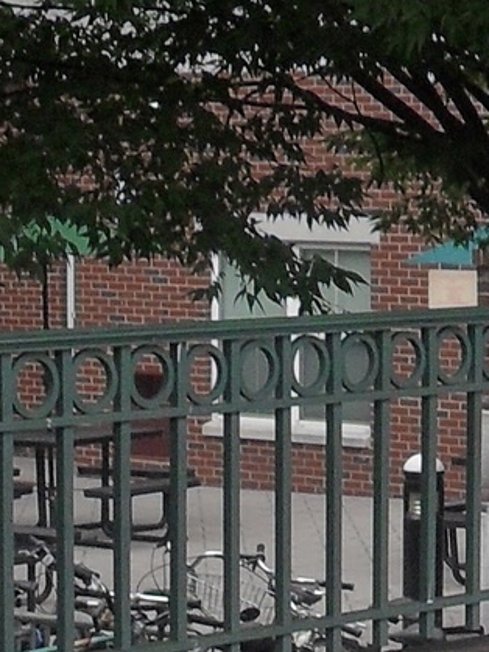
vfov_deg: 11.5
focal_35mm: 171
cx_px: 828
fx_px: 3222
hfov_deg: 8.4
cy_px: 632
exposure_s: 1/180
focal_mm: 6.2
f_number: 2.8
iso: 100
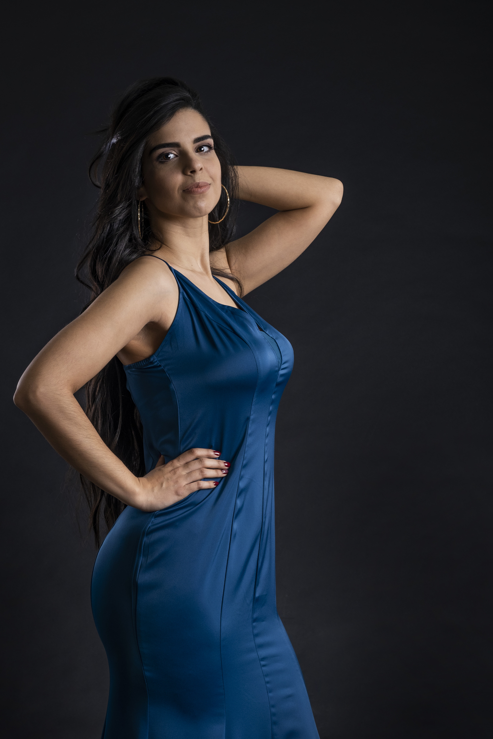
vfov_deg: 20.8
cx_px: 217
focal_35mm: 98
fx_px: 2012
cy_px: 430
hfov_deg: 14.0
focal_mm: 56
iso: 160
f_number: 8
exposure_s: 1/250
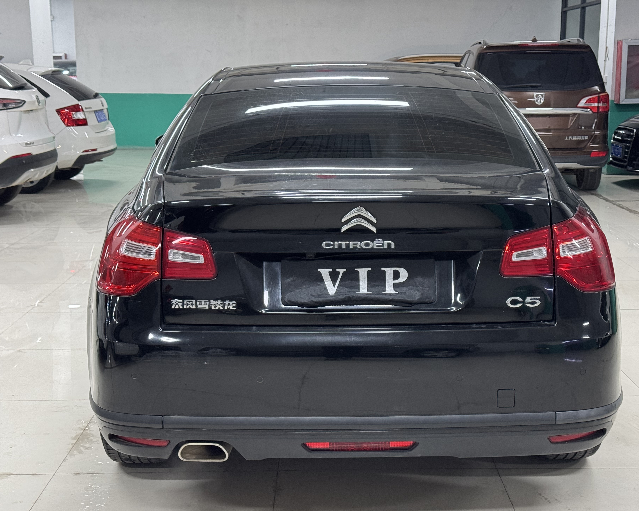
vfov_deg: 29.1
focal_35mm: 52
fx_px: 983
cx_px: 346
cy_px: 265
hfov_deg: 36.0
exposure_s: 1/50
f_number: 1.78
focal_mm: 6.76
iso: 250
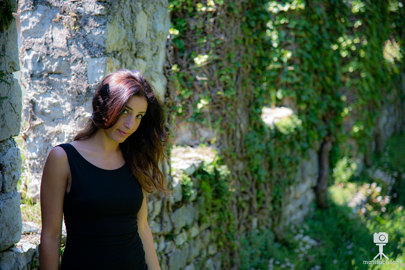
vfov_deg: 11.4
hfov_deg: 17.1
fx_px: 1350
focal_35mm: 120
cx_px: 202
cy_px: 135
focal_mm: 120
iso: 200
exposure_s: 1/200
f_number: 4
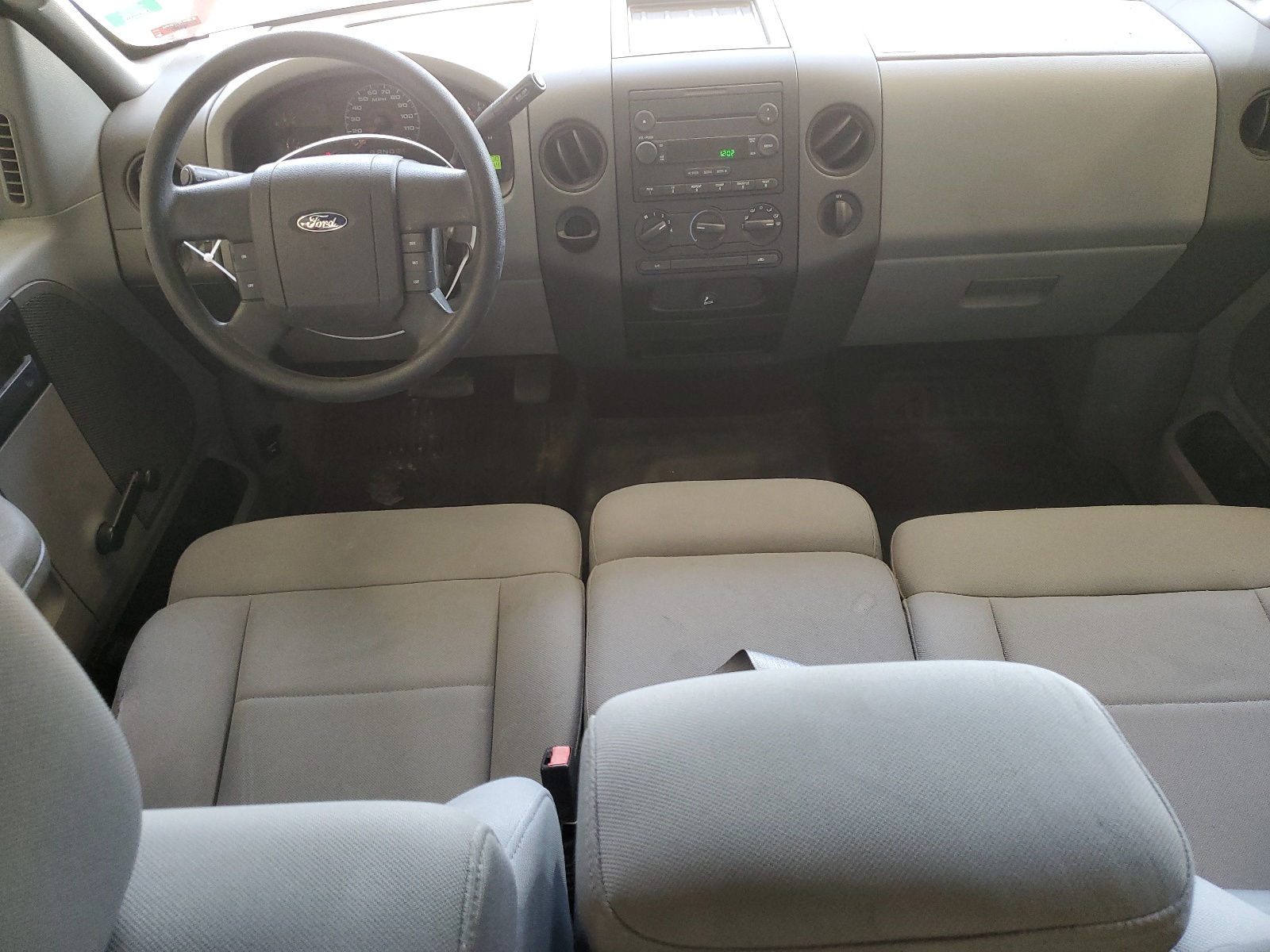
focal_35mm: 26
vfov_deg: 53.1
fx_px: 954
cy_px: 476
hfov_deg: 67.3
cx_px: 635
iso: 156
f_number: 1.5
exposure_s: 1/60.2
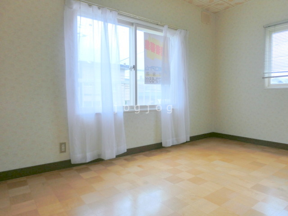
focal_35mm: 24
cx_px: 144
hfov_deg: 71.6
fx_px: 200
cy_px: 108
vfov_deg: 56.8
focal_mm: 4.24
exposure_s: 1/200
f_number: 3
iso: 80
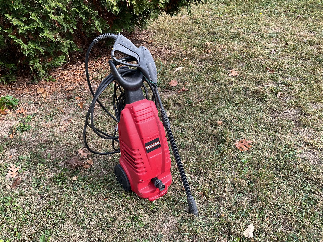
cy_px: 121
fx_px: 271
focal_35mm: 29
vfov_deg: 48.2
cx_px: 162
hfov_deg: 61.7
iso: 16
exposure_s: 1/318
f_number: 1.8
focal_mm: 3
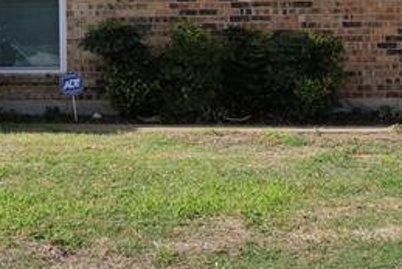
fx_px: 883
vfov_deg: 16.6
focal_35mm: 79
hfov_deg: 23.9
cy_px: -45
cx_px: -47
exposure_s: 1/250
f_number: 14
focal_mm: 20
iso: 400
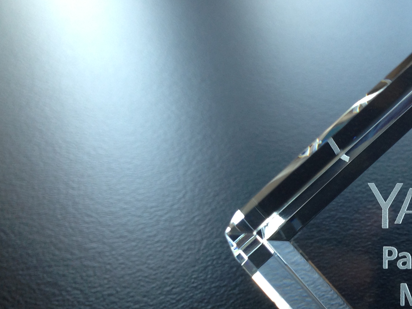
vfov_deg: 22.4
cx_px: 364
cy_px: 227
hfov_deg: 28.7
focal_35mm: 65
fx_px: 774
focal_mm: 4.12
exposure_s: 1/40
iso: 50
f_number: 2.4
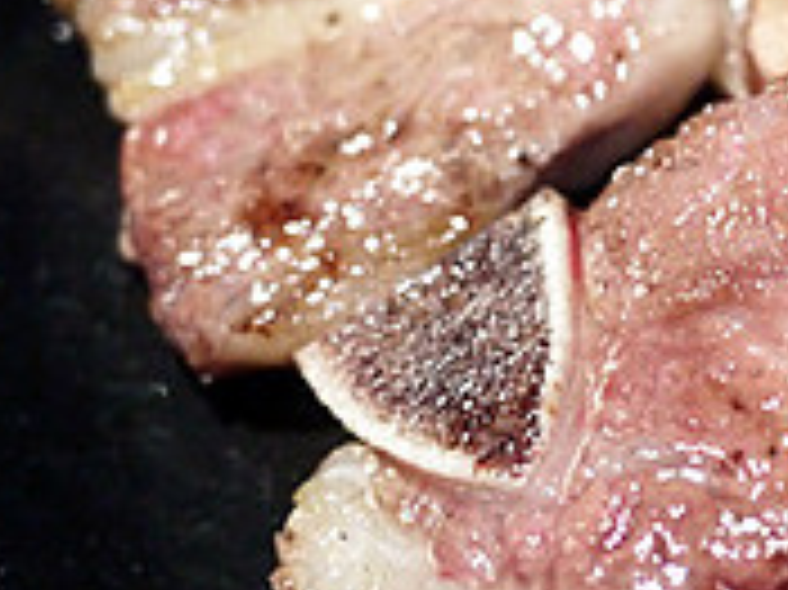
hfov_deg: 19.5
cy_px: 221
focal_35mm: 96
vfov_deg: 15.4
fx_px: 2184
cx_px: 887
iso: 800
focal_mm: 14
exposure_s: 1/8
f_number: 2.5
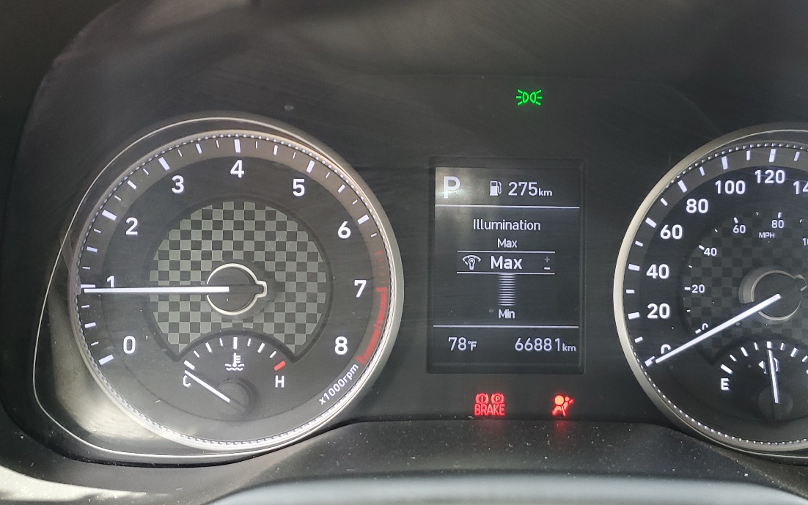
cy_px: 278
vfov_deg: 32.0
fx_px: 881
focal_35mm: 40
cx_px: 504
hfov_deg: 48.8
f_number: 1.5
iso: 72
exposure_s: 1/60.2
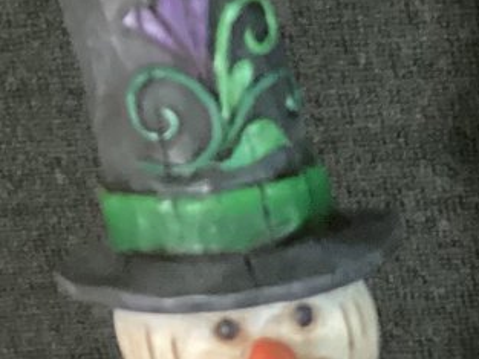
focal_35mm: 150
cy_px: 812
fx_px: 2076
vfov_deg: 9.1
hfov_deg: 11.8
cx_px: 937
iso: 320
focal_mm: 3.3
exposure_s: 1/50
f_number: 2.4
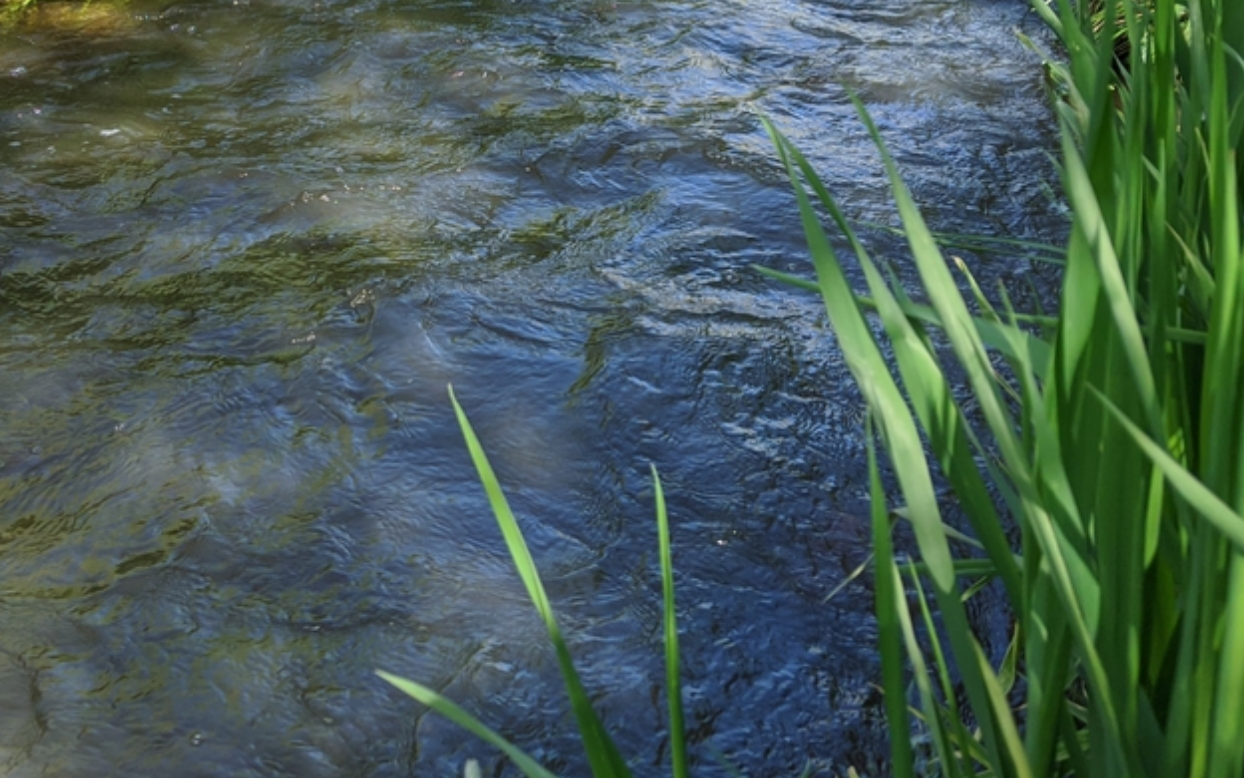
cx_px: 496
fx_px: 1593
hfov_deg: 42.4
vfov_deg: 26.4
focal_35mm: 47
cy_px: 68
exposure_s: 1/809
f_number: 1.8
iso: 55
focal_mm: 4.44
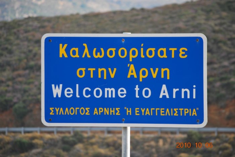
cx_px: 118
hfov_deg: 11.0
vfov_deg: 7.3
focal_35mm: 188
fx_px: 1225
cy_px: 78
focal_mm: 125
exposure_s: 1/250
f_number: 5.6
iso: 180
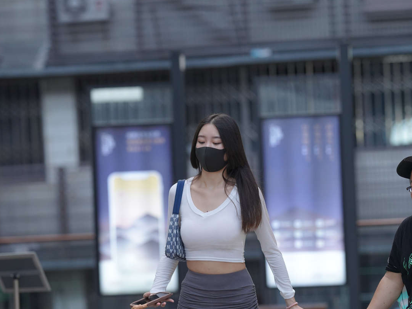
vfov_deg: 6.9
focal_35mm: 216
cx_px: 217
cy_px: 283
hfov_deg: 9.2
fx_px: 2570
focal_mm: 135
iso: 800
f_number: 2.8
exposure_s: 1/320
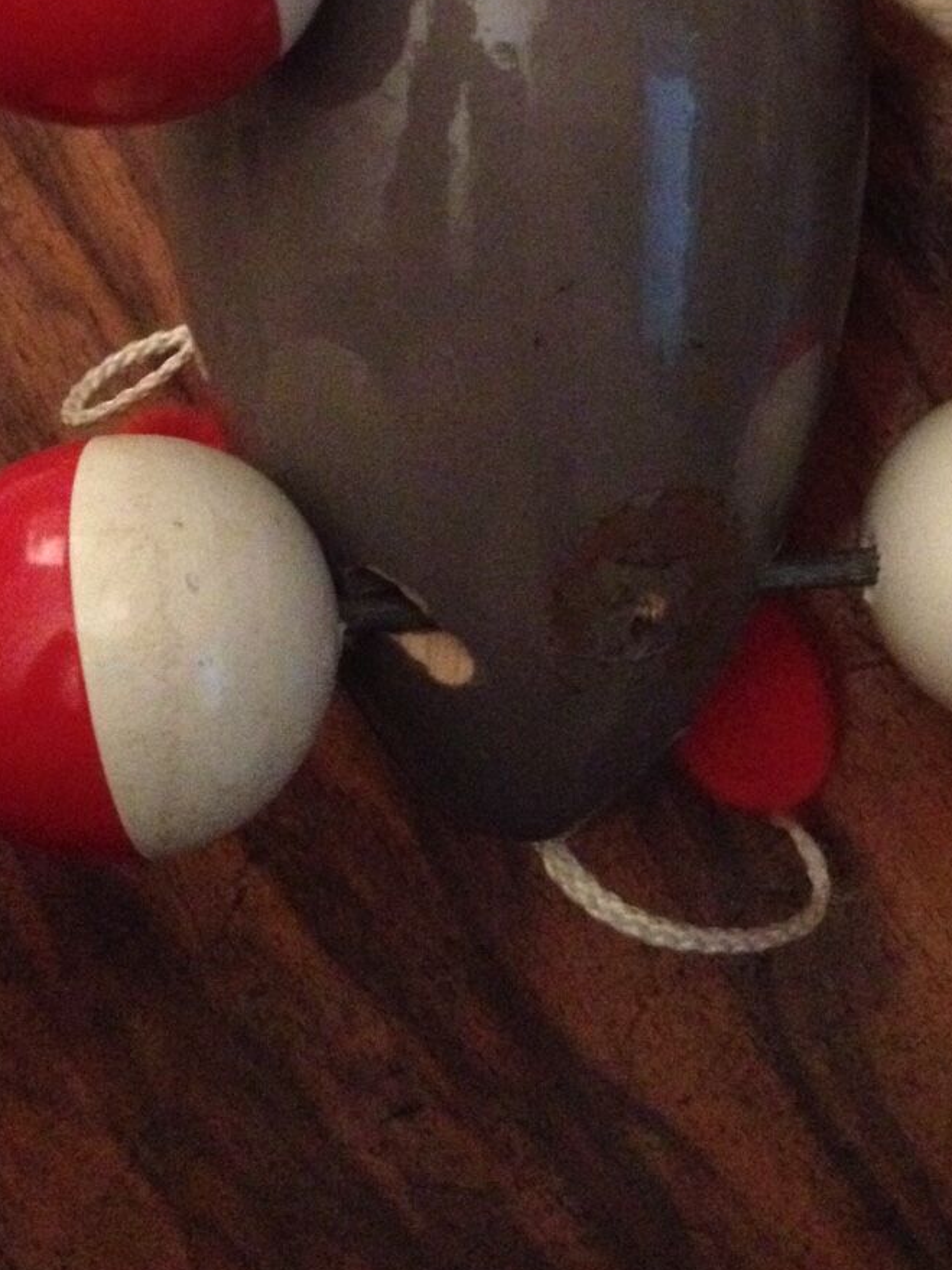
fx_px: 2384
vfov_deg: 28.9
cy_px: 192
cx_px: 621
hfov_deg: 22.5
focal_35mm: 65
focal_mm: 4.28
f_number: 2.4
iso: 800
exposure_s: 1/15
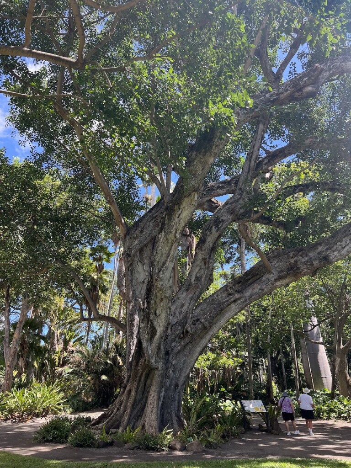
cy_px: 234
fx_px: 352
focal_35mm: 26
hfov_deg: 53.1
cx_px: 176
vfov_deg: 67.3
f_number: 1.5
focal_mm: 5.7
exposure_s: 1/687
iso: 50
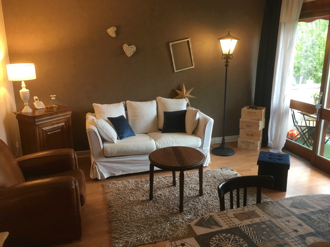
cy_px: 124
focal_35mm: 29
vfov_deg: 48.2
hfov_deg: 61.7
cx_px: 165
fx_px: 276
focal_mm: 4.15
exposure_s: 1/33
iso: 125
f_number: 2.2
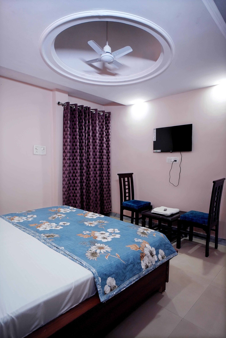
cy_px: 169
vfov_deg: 90.0
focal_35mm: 18
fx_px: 169
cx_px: 113
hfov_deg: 67.5
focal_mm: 18
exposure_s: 1/160
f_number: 2.8
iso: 1250
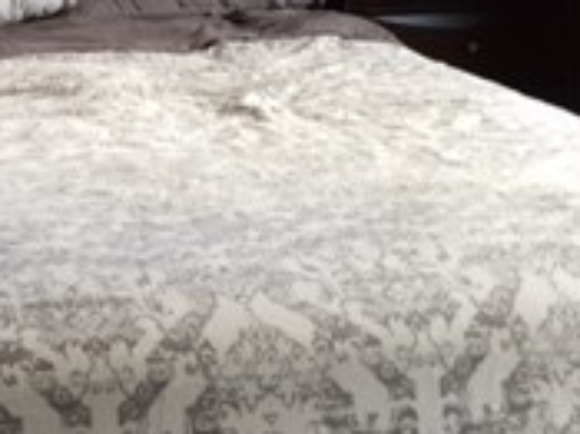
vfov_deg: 13.4
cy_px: -139
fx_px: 1775
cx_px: -43
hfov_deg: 18.0
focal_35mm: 106
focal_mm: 4.15
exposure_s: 1/30
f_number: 2.2
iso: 32
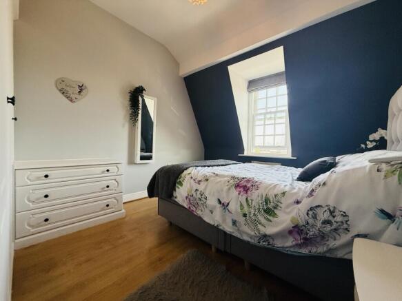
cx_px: 201
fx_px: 163
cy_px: 150
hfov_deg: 102.1
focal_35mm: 14
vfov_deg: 85.7
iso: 160
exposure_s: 1/99
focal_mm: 2.22
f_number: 2.2
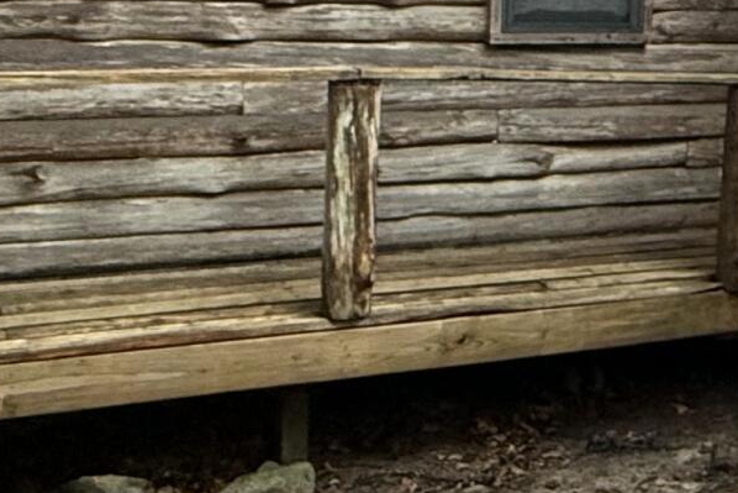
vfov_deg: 18.2
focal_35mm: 73
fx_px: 1497
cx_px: 1024
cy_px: 7
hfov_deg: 23.6
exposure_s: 1/99
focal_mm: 2.22
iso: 320
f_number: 2.2
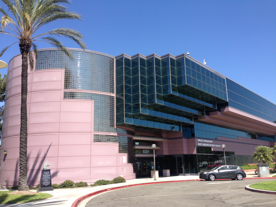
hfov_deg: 55.4
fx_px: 263
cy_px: 104
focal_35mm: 33
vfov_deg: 42.9
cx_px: 138
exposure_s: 1/1022
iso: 50
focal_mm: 4.12
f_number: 2.4
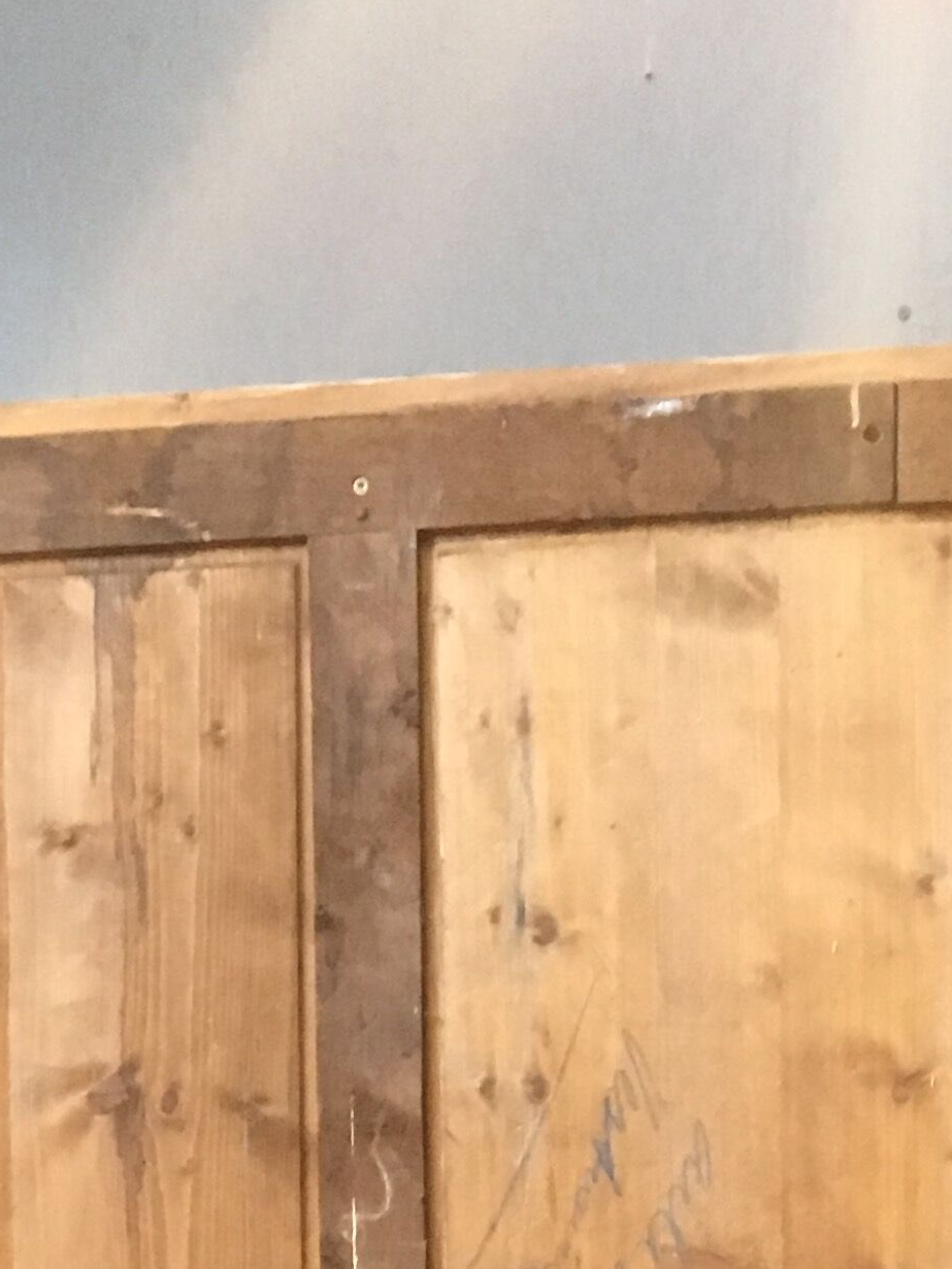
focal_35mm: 95
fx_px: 3484
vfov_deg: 18.1
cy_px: 1984
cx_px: 705
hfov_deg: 15.5
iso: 200
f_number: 2.2
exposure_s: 1/25
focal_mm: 4.15
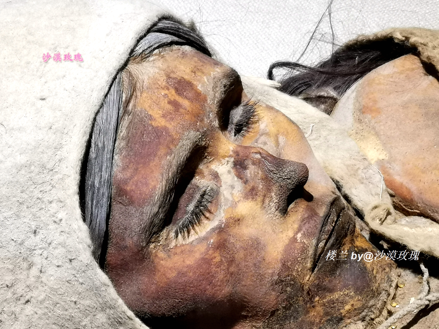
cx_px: 220
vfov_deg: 12.0
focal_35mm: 123
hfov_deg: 16.0
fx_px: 1560
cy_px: 164
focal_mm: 3.95
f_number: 2.4
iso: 125
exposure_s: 1/50
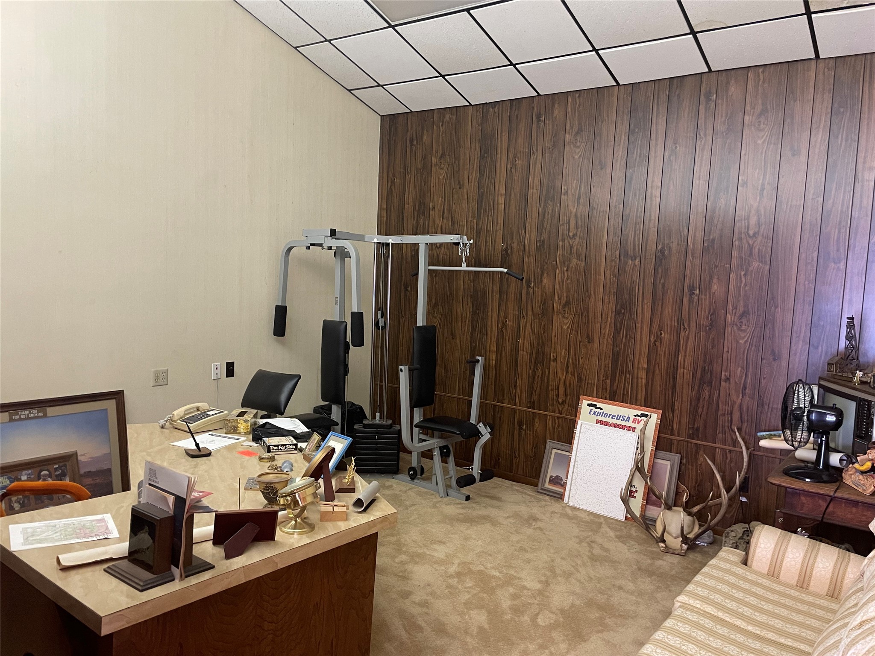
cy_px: 328
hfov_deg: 67.3
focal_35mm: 26
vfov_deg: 53.1
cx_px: 438
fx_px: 657
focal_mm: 4.2
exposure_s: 1/60
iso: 320
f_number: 1.6
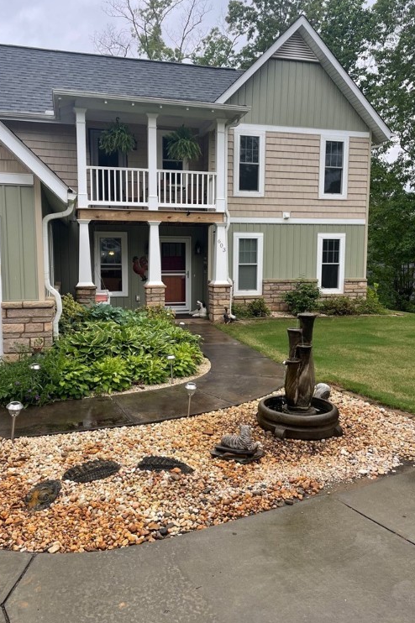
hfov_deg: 46.4
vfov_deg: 65.5
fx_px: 485
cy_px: 305
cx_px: 202
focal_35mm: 28
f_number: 1.6
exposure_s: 1/332
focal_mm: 4.2
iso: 32
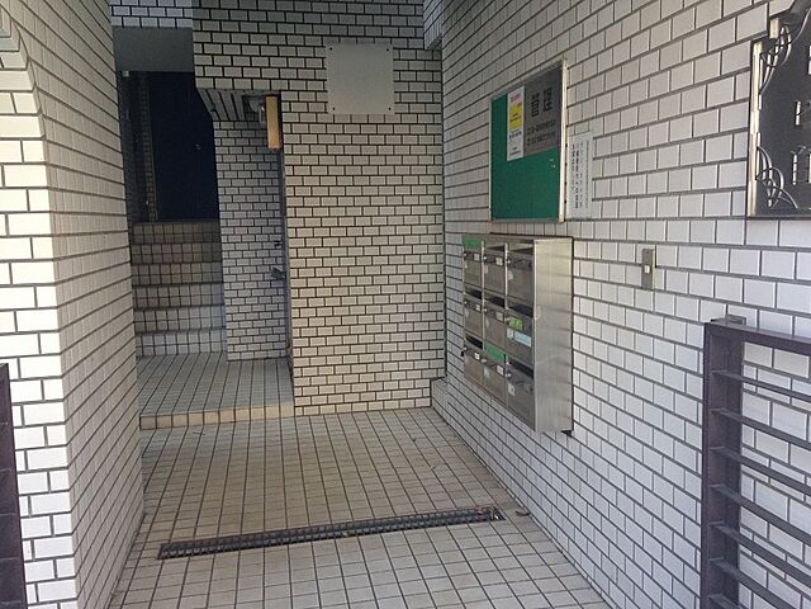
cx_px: 406
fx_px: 773
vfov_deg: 42.9
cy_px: 304
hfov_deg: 55.4
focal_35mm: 33
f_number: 2.4
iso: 80
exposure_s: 1/120
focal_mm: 4.12
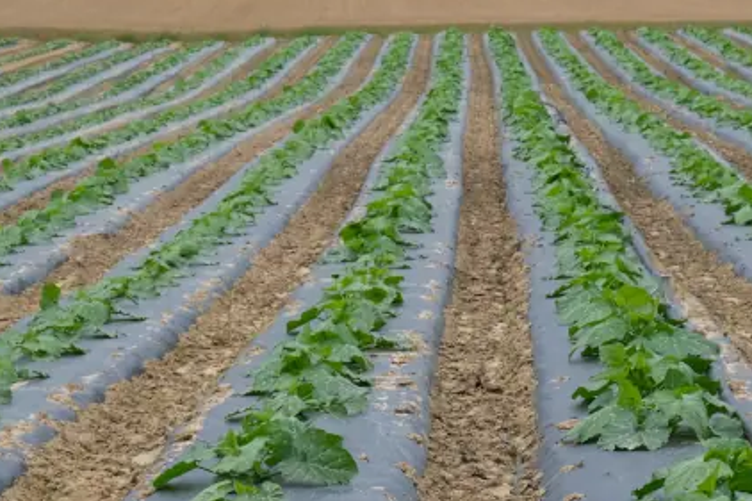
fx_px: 2526
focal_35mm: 121
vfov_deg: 11.2
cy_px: 514
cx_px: 410
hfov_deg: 16.9
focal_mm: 34.3
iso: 160
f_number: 7.1
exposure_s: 1/240
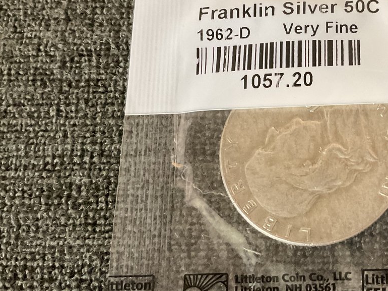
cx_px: 355
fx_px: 639
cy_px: 139
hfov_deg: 32.0
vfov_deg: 25.6
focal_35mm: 57
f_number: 1.8
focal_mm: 3
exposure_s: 1/30
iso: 400
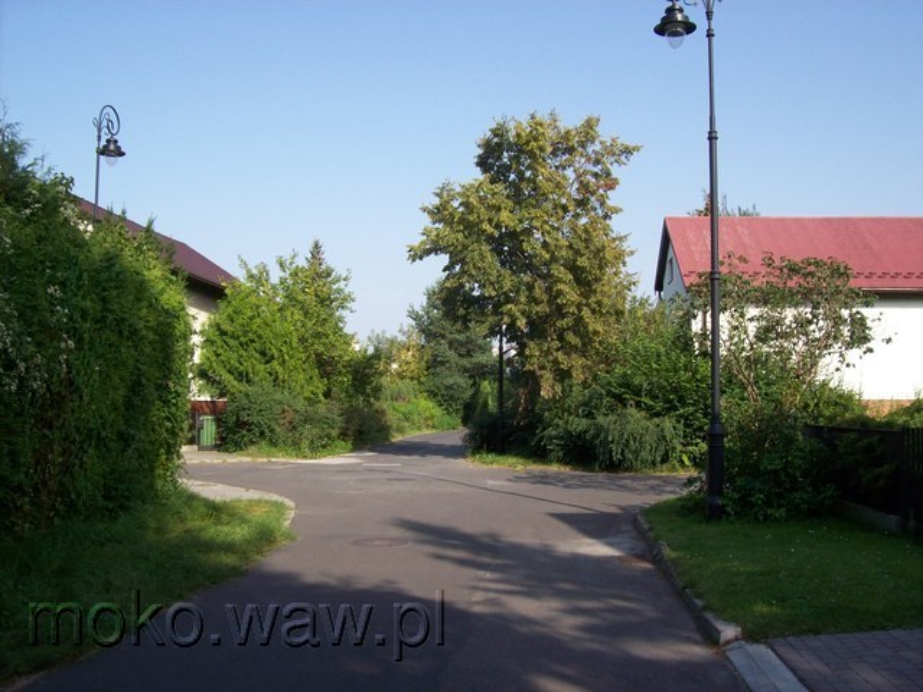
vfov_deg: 39.7
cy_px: 346
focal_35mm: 36
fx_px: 960
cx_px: 462
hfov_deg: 51.4
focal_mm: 6
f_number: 4.8
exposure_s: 1/355
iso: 80
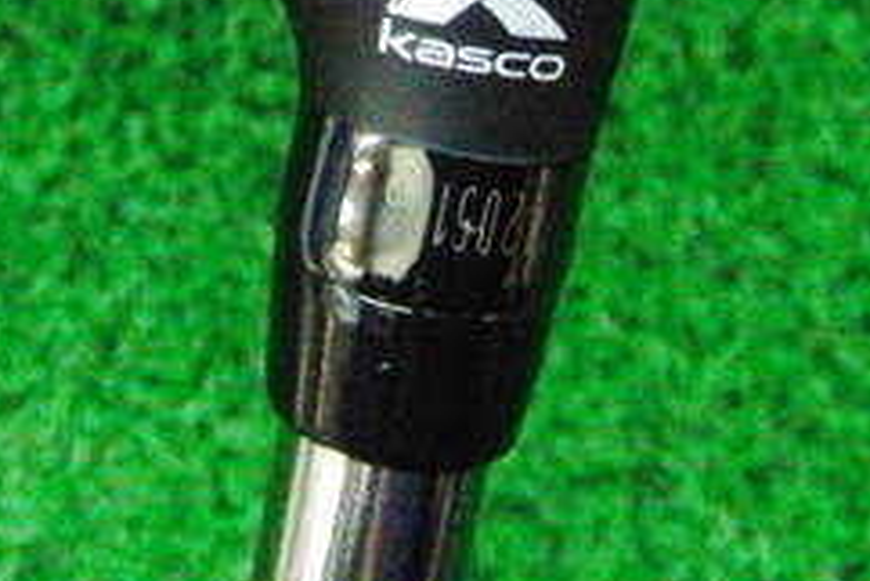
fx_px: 2466
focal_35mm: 102
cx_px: 209
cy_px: -173
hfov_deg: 19.8
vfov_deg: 13.0
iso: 3200
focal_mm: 6.42
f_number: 3.6
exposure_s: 1/160
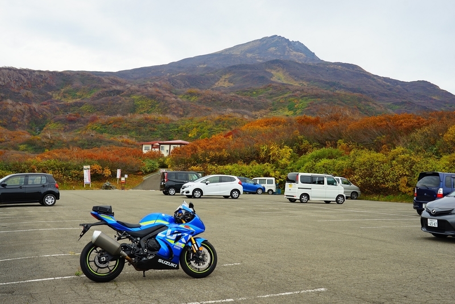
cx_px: 228
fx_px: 556
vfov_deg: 30.5
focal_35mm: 44
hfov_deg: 44.5
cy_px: 152
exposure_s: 1/90
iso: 100
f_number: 8
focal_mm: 44
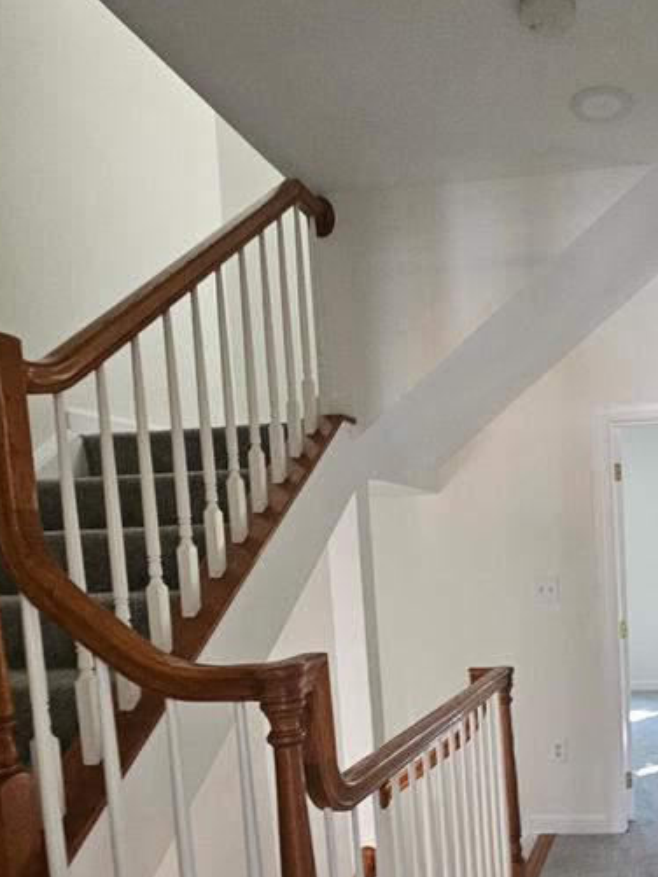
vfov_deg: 60.7
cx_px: 584
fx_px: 709
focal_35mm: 28
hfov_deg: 45.4
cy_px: 632
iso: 320
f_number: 2.2
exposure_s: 1/30
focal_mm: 2.2
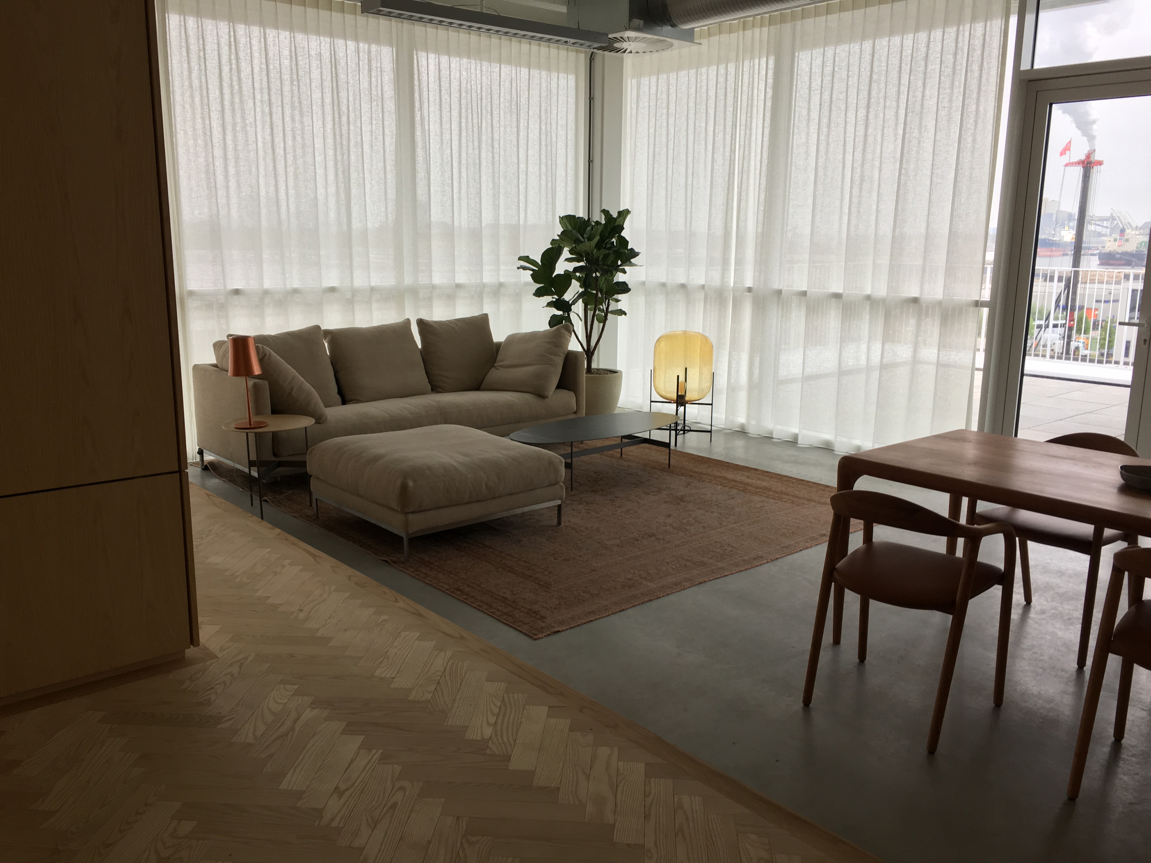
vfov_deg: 48.2
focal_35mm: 29
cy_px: 432
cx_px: 576
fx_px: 964
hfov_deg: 61.7
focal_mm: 4.15
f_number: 2.2
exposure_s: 1/33
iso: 32
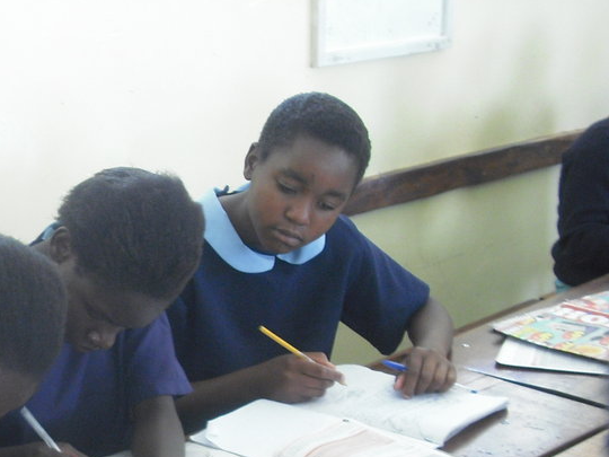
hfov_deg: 25.9
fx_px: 1267
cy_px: 428
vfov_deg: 20.0
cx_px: 33
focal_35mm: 72
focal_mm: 6.2
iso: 200
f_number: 2.8
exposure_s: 1/6
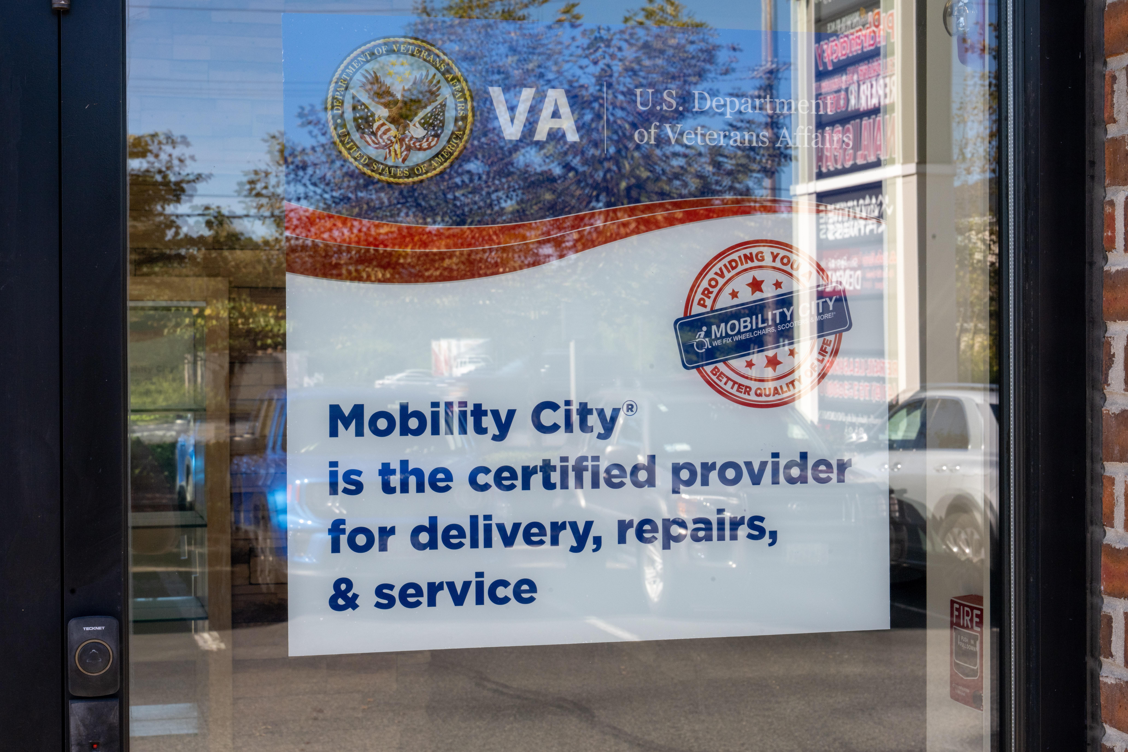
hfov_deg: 33.4
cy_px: 376
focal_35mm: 60
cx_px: 564
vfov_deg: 22.6
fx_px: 1880
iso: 400
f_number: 18
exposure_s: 1/100
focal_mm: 60
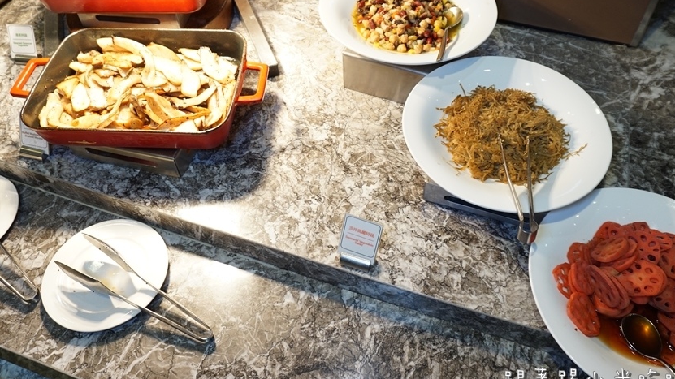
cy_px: 125
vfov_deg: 37.3
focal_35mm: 31
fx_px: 555
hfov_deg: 62.6
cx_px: 359
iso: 320
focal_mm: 16
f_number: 4
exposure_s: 1/60
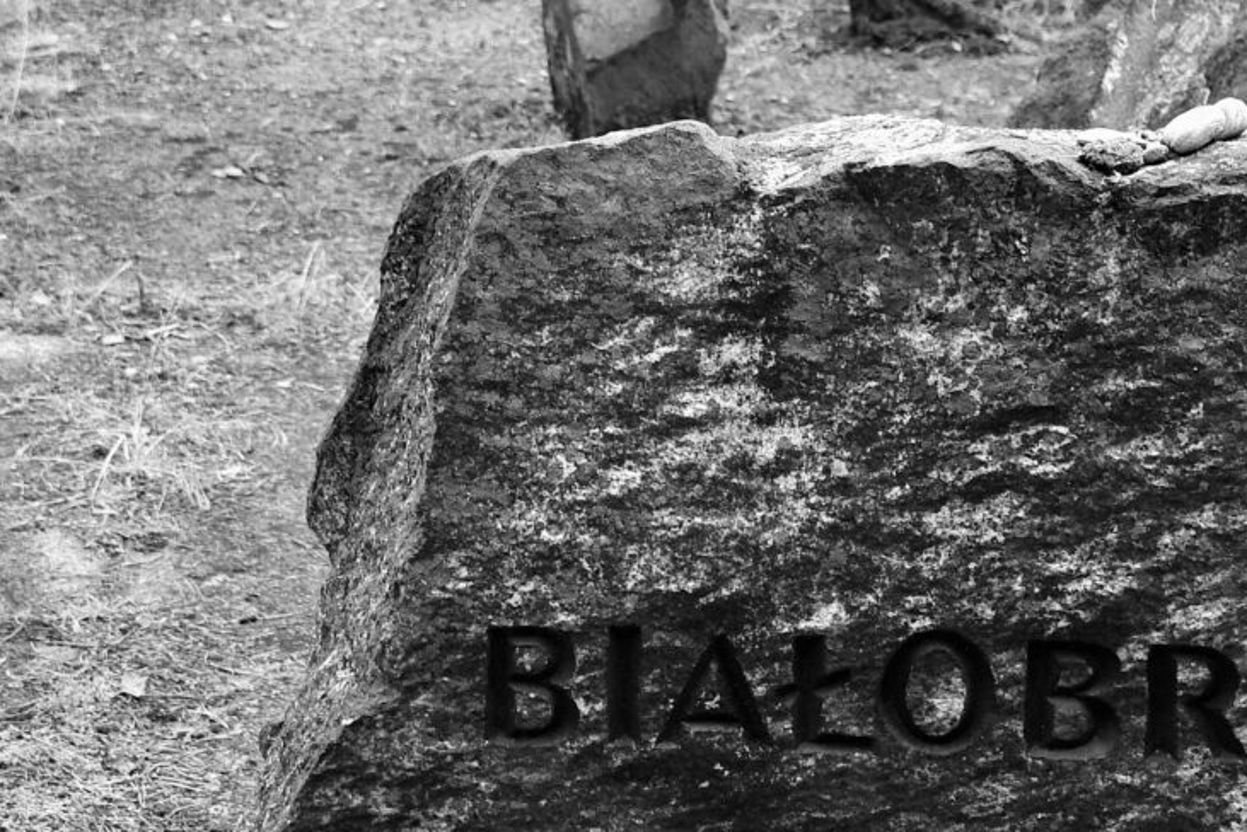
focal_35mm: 126
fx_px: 4366
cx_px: 870
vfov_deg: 10.8
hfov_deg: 16.2
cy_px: 843
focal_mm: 36
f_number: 5
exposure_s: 1/100
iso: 100
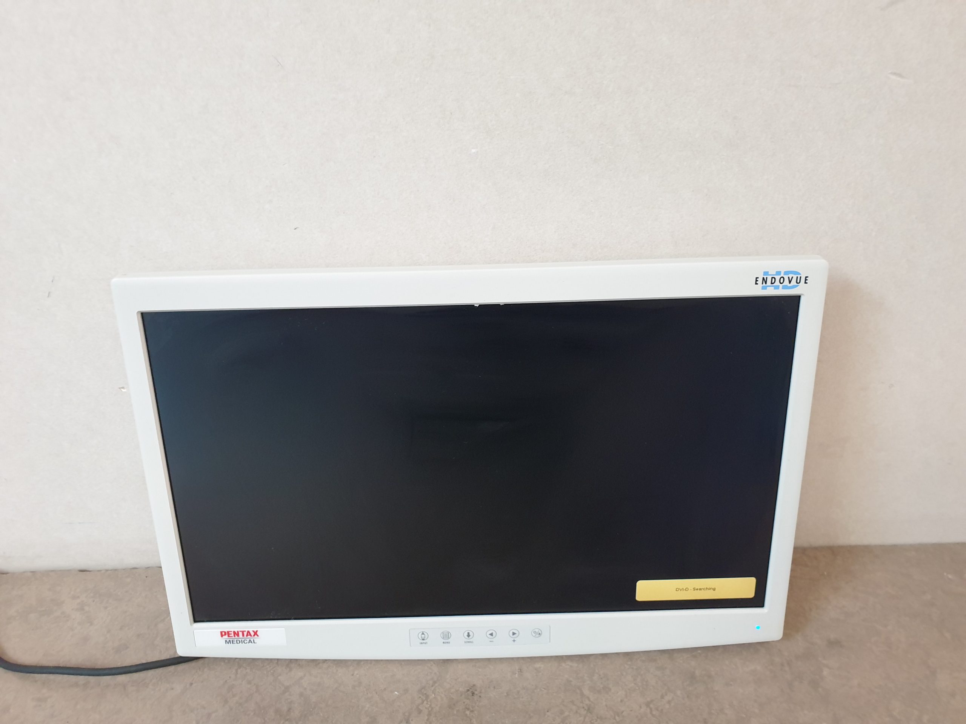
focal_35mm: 26
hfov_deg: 67.3
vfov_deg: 53.1
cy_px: 362
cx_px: 483
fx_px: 726
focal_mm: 4.3
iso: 320
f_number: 2.4
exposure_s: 1/33
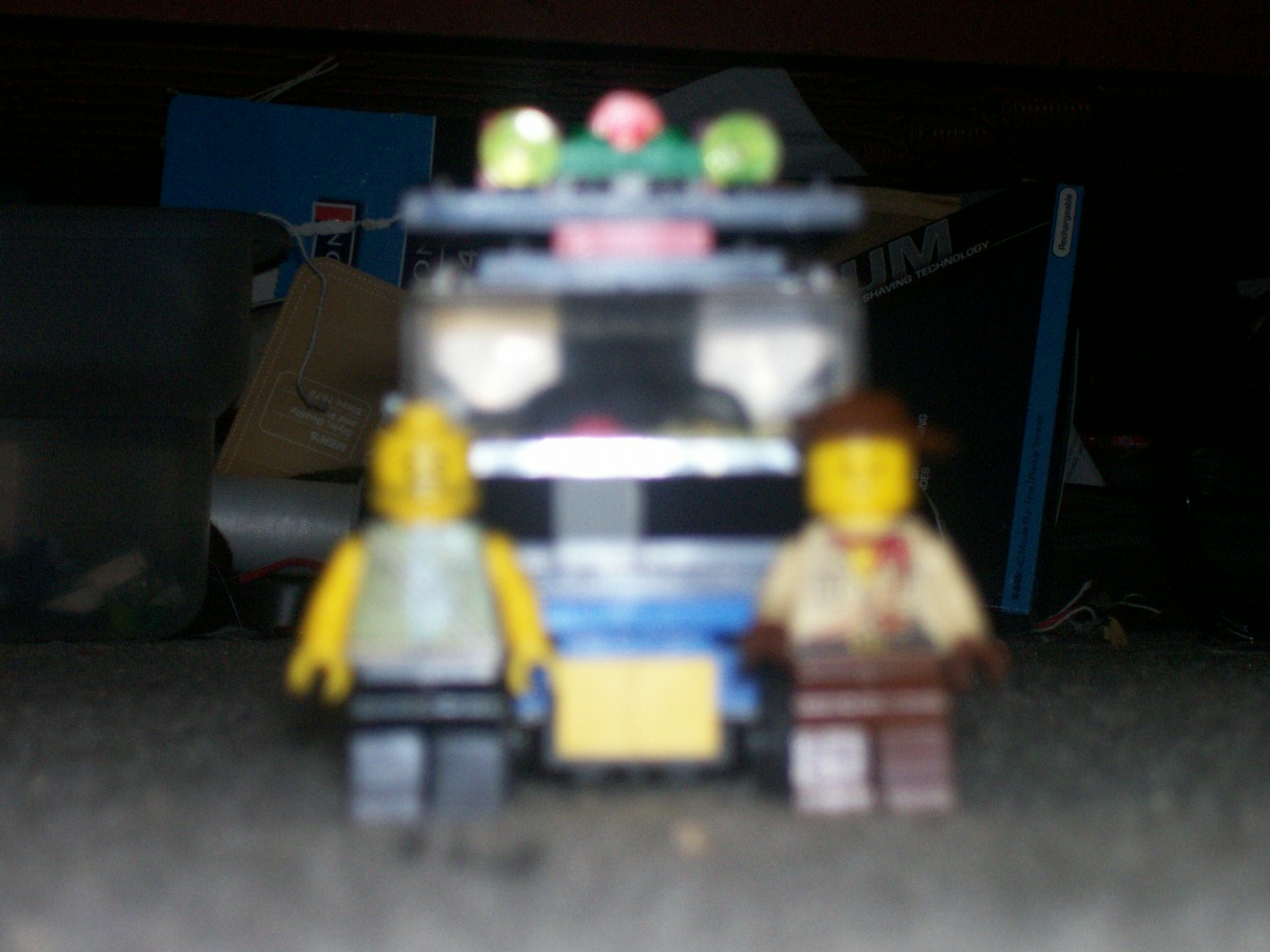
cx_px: 635
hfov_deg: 19.3
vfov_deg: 14.5
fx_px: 3742
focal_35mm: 102
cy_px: 476
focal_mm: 16.8
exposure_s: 1/157
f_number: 4.6
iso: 140
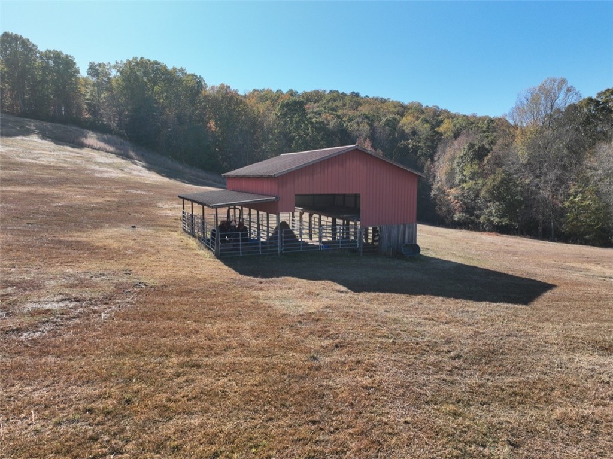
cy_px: 230
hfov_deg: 71.6
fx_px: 425
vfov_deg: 56.8
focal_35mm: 24
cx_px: 306
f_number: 2.8
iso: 210
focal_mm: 12.29
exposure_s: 1/240
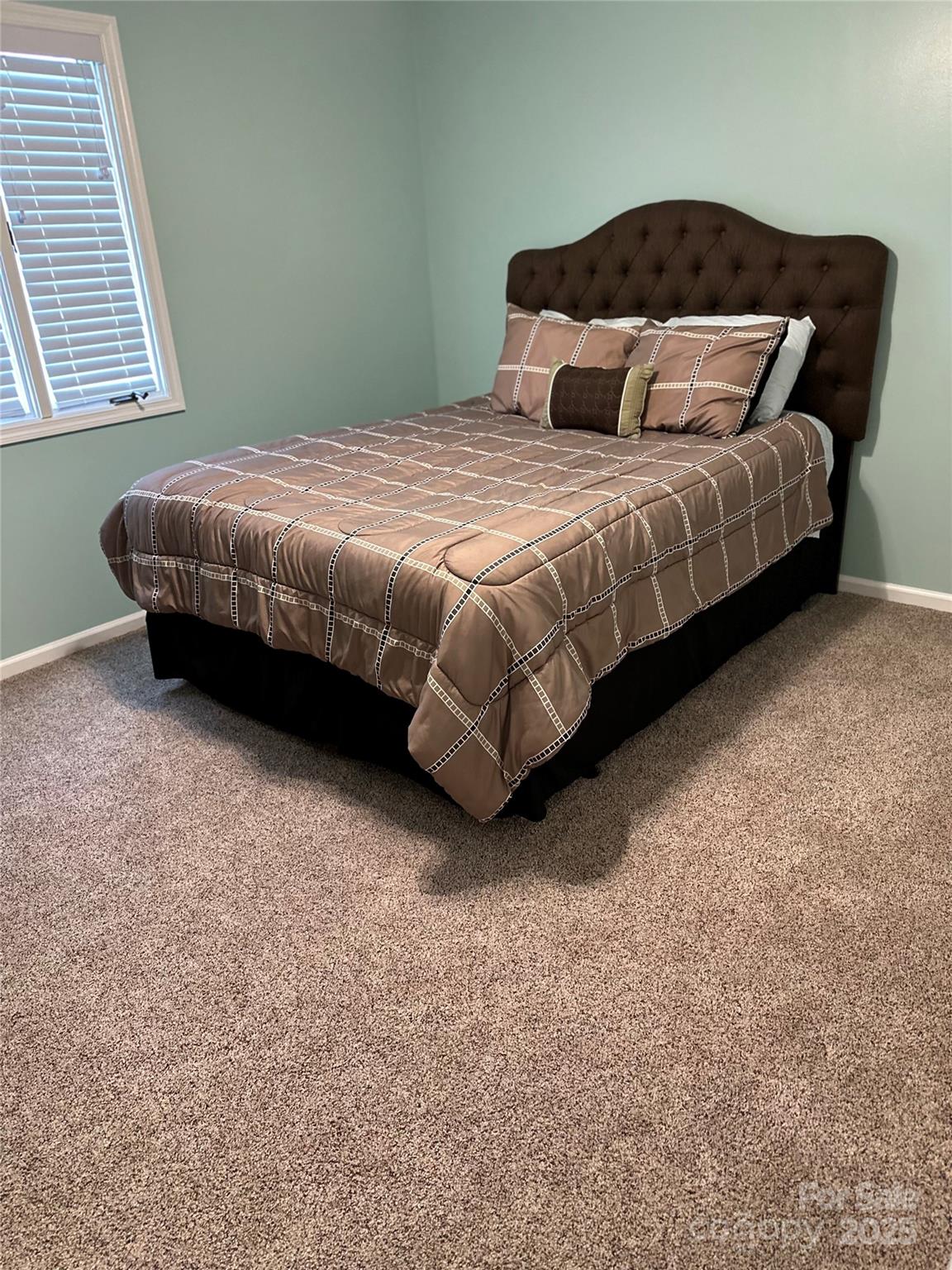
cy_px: 635
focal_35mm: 24
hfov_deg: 56.8
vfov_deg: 71.6
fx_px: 880
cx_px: 476
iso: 400
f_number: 1.78
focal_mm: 6.86
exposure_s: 1/60
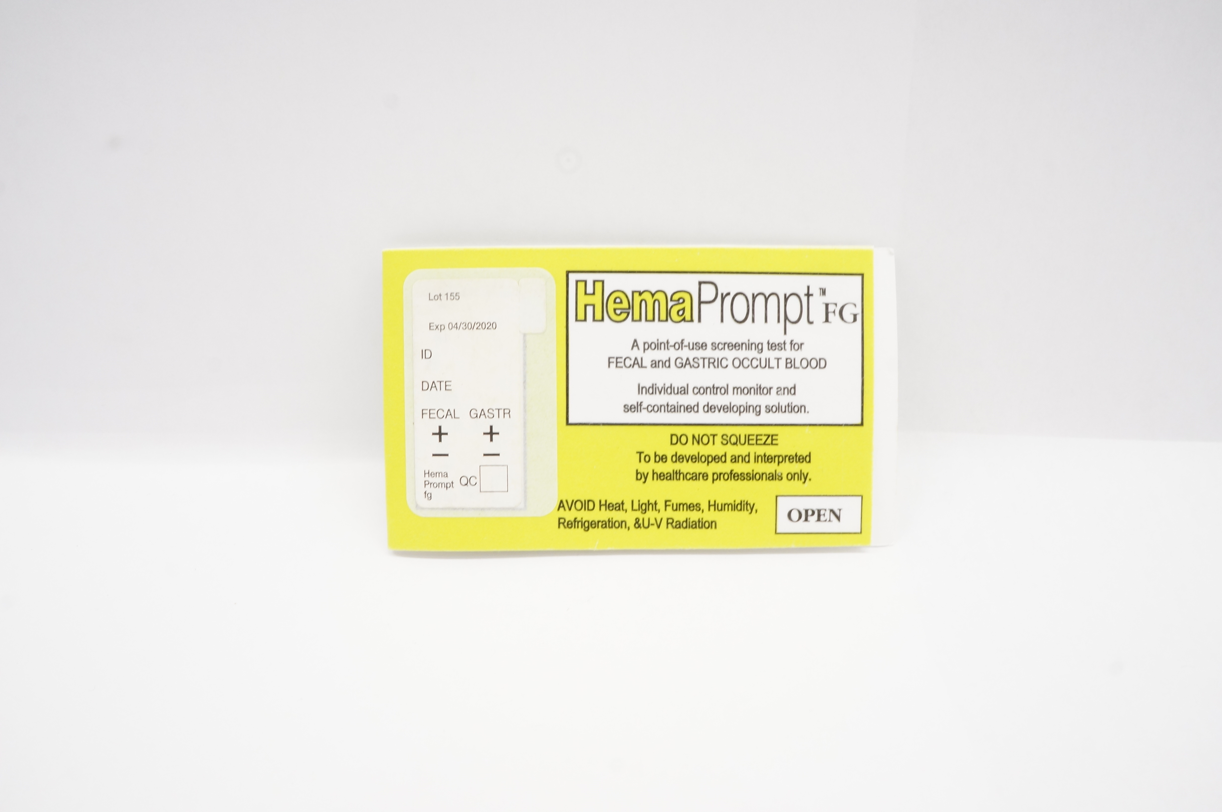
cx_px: 611
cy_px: 406
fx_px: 916
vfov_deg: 47.8
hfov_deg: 67.4
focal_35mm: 27
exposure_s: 1/25
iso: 800
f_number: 13
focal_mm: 18
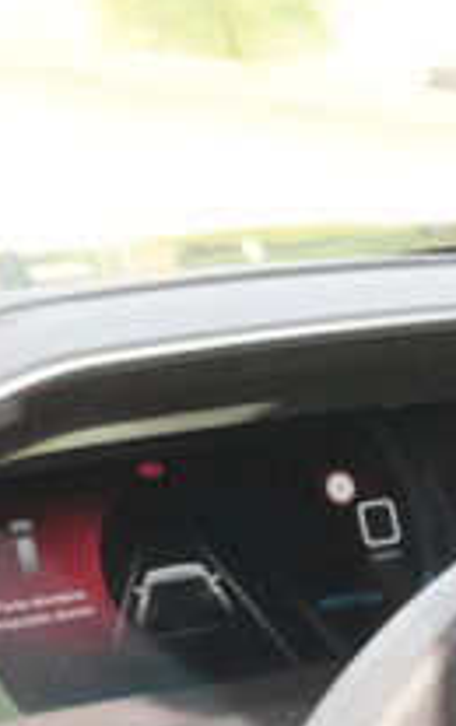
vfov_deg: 13.3
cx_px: 1308
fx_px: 2893
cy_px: 1180
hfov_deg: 7.9
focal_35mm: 146
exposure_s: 1/100
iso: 2000
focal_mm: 19.2
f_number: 9
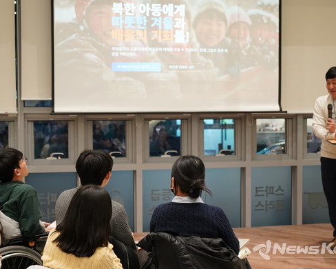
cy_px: 132
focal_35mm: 60
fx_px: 596
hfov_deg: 31.5
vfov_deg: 25.4
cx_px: 180
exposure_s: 1/160
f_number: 4
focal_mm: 52
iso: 3200
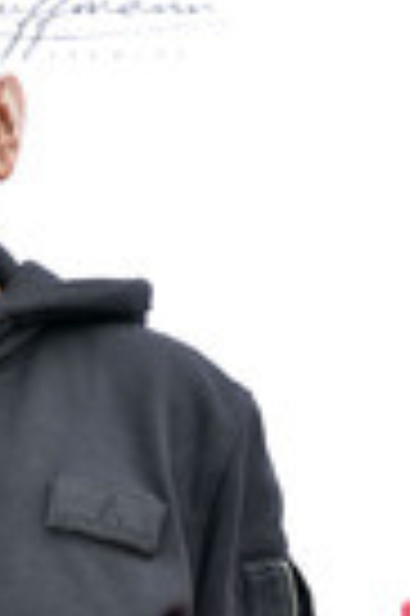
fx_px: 1901
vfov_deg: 17.6
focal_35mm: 111
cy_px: 724
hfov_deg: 11.8
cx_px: -185
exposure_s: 1/200
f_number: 4.5
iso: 400
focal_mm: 38
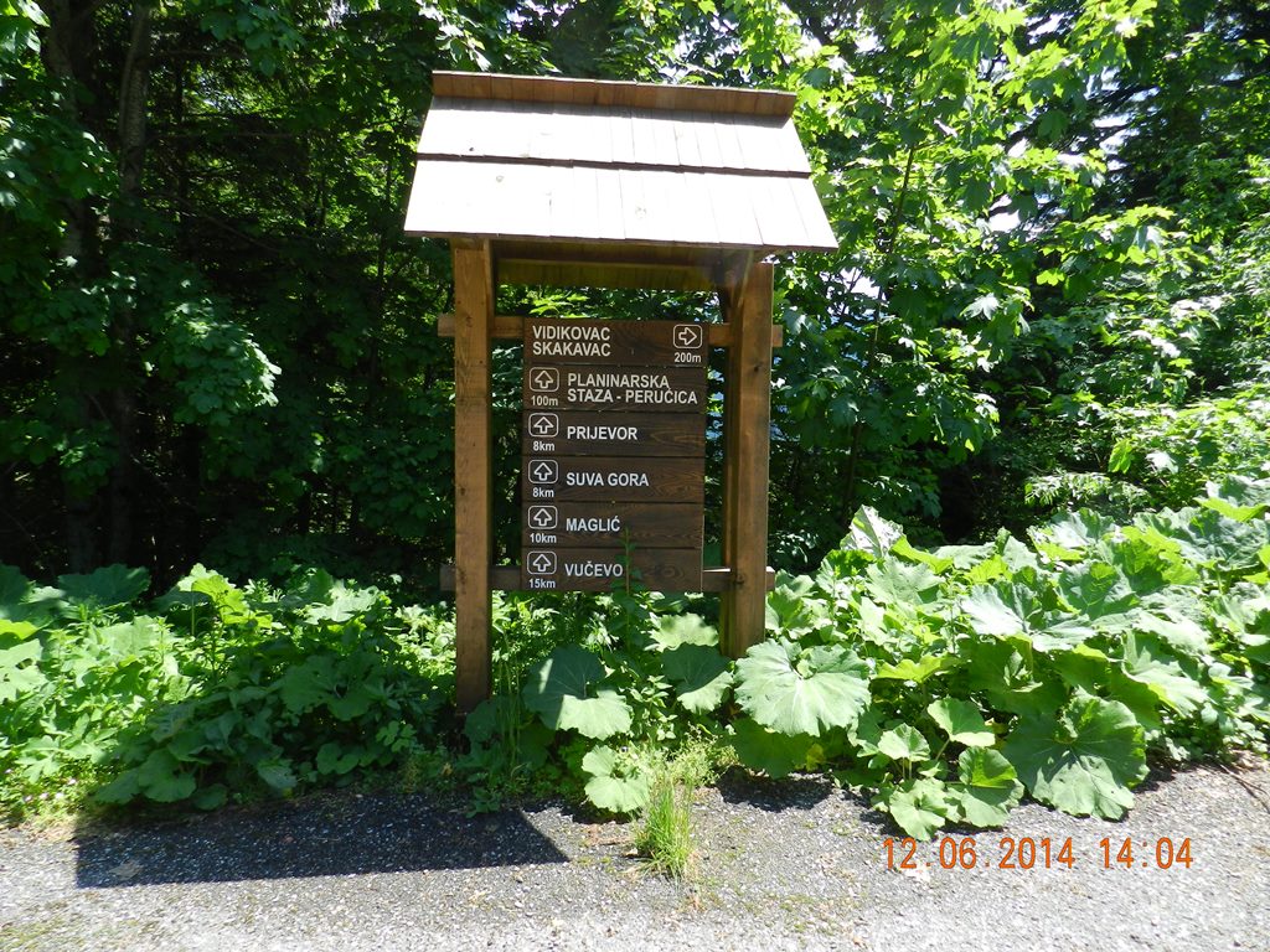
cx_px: 635
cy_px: 476
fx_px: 844
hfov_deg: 73.9
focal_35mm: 23
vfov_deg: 58.9
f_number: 3.4
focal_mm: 4
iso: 160
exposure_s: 1/500
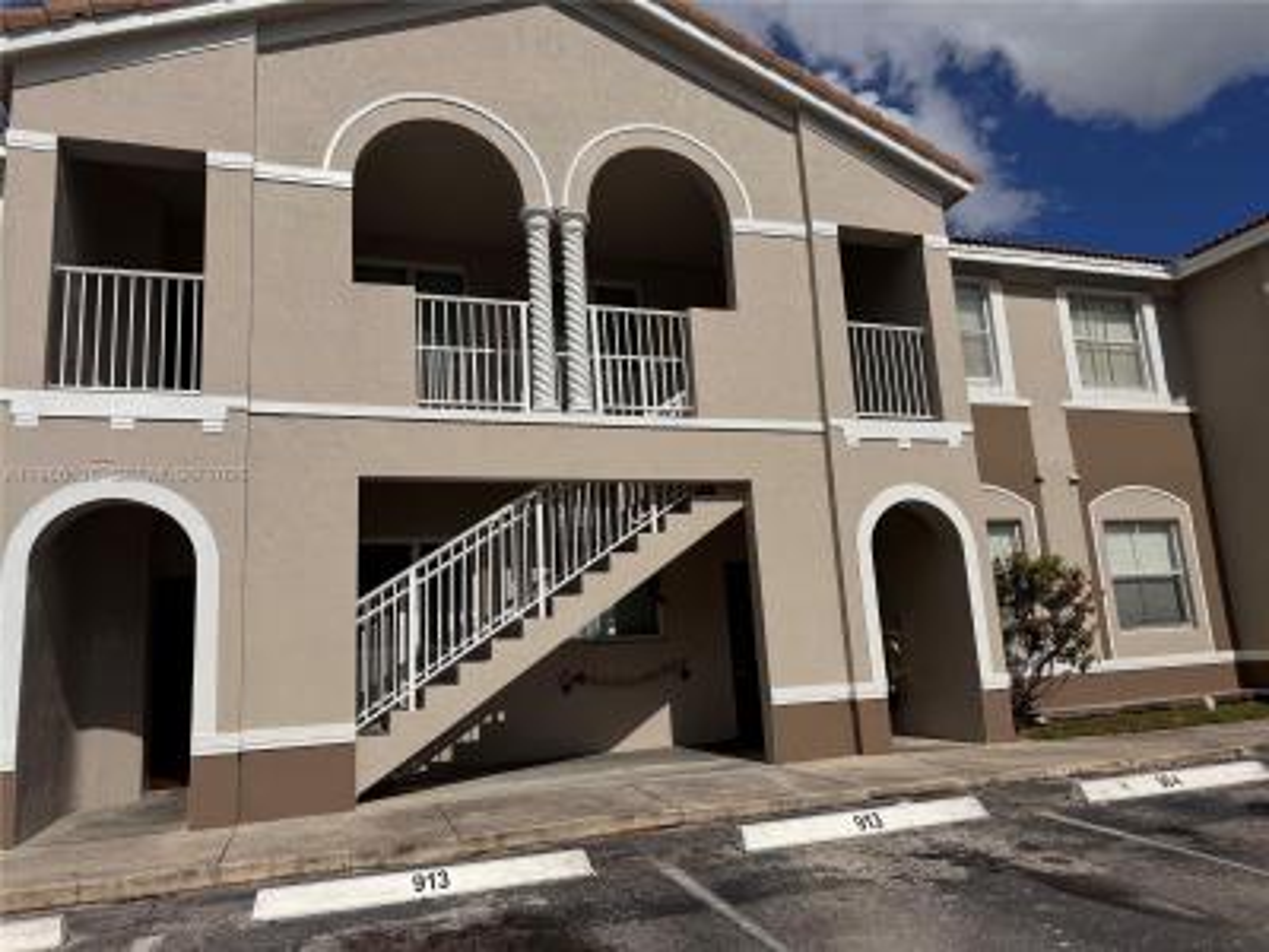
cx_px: 634
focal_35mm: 24
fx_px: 880
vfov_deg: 56.8
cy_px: 476
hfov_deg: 71.6
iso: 64
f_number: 1.78
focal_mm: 6.76
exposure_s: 1/15152
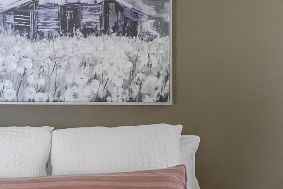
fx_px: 495
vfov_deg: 21.2
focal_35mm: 63
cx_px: -2
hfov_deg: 29.7
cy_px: 157
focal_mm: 14
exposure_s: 1/1.67
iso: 80
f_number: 7.1
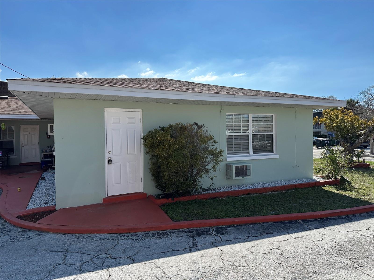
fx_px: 259
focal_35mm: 24
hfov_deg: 71.6
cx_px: 187
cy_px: 140
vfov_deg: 56.8
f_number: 1.78
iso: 80
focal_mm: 6.86
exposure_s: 1/7576
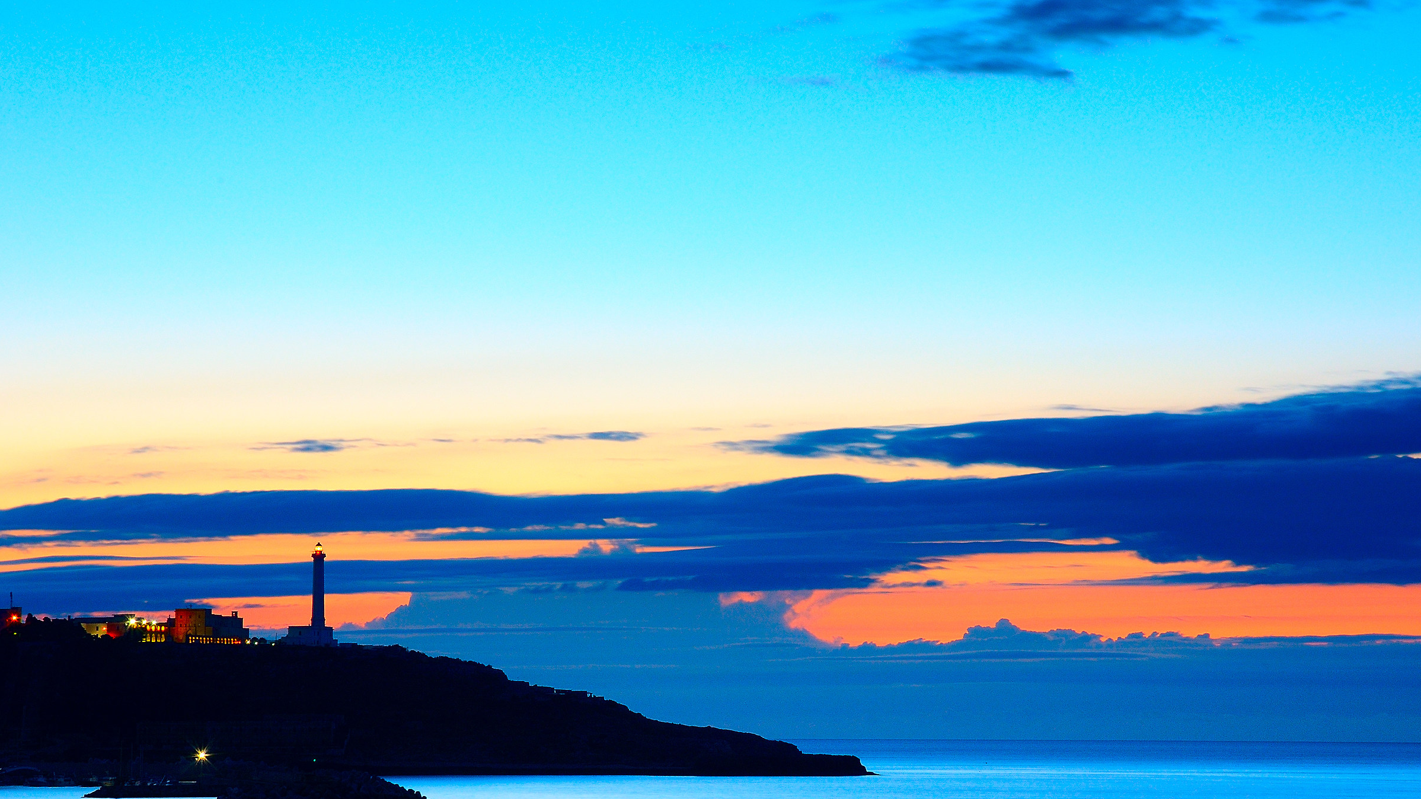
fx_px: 4144
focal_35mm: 110
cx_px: 710
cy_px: 400
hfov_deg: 19.5
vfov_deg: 11.0
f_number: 20
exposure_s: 6
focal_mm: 70
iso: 200
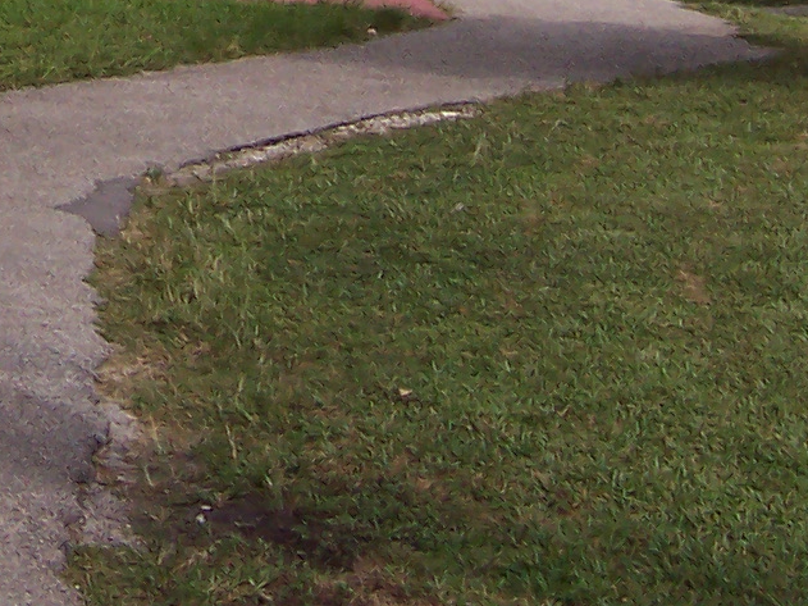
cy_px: -304
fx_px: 2707
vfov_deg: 12.2
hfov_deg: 16.4
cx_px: -132
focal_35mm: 116
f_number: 5.6
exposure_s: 1/500
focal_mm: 5.6
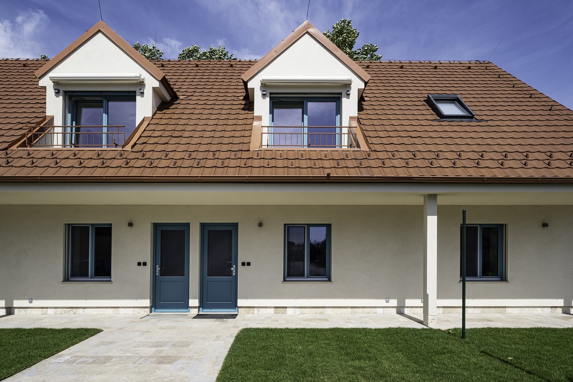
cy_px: 191
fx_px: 350
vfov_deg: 57.2
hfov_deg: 78.6
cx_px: 286
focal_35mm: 22
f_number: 13
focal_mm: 14.5
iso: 160
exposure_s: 1/160
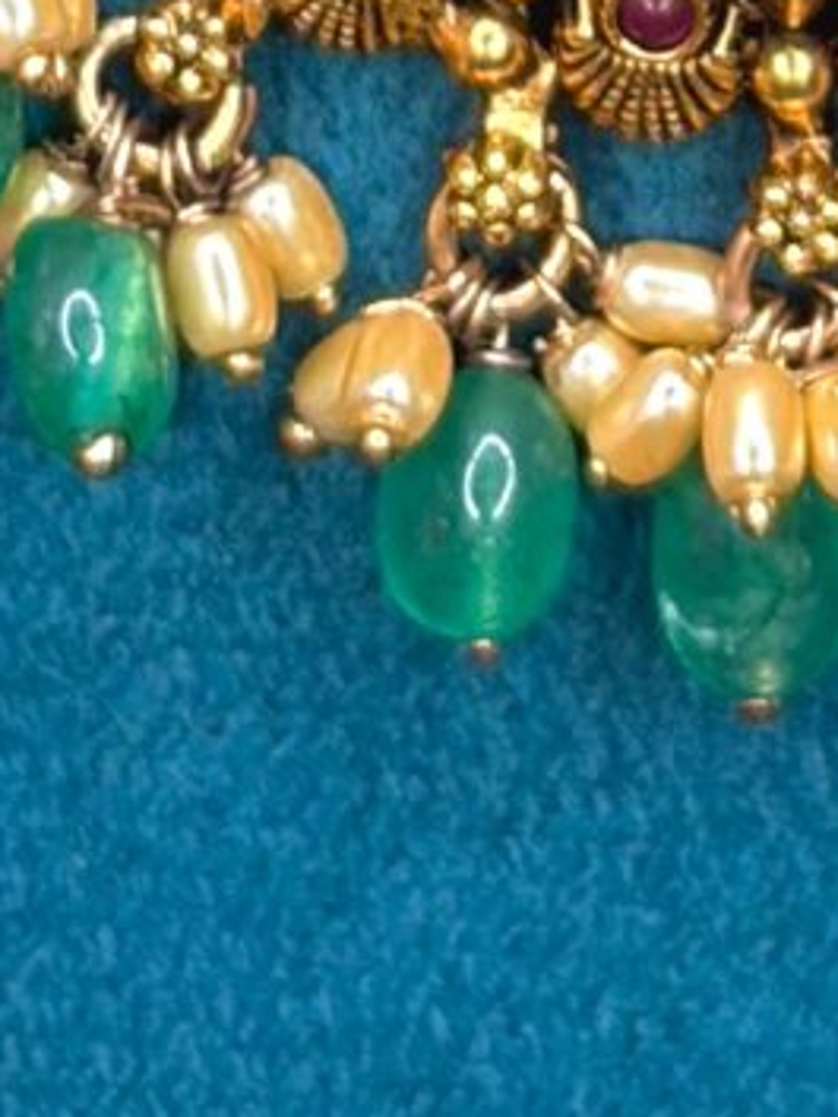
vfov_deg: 5.0
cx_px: 775
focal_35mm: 377
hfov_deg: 3.9
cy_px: -2237
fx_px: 12161
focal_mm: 5.96
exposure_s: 1/97
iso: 50
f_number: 1.6
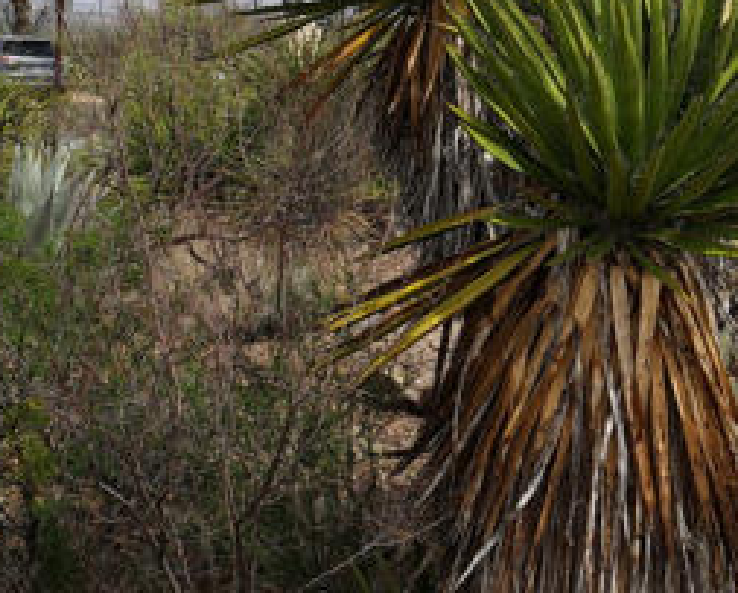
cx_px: 548
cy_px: -58
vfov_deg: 18.9
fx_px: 1706
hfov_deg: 24.2
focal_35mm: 78
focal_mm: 18
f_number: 5.6
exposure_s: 1/1600
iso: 200
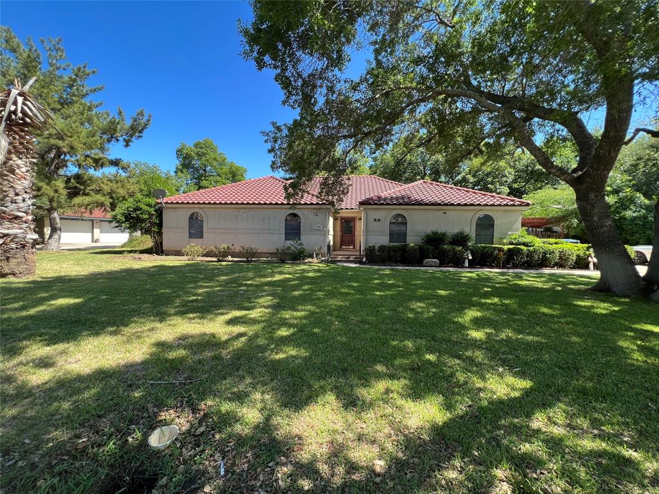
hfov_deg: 106.2
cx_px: 330
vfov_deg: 89.9
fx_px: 247
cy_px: 247
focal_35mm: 13
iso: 32
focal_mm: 1.57
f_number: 1.8
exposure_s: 1/324
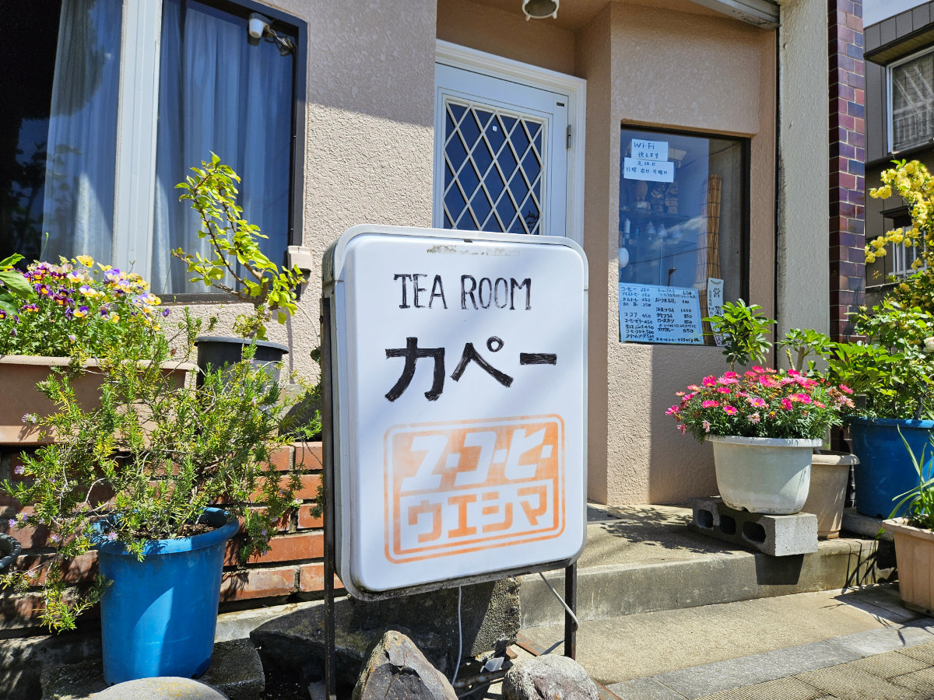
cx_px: 467
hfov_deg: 73.9
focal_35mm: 23
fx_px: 621
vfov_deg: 58.9
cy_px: 350
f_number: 1.8
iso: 25
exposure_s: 1/1824
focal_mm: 5.4
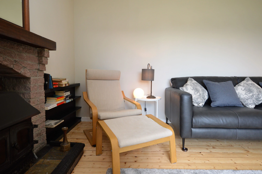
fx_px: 142
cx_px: 131
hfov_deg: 85.5
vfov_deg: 63.1
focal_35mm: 20
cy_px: 87
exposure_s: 1/100
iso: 400
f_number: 5
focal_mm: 13
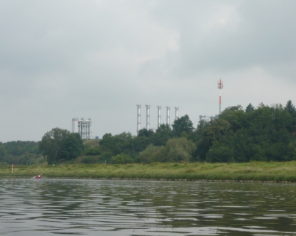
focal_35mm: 97
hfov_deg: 19.8
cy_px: 117
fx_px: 850
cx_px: 158
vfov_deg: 15.9
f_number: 5.4
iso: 100
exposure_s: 1/500
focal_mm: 15.2
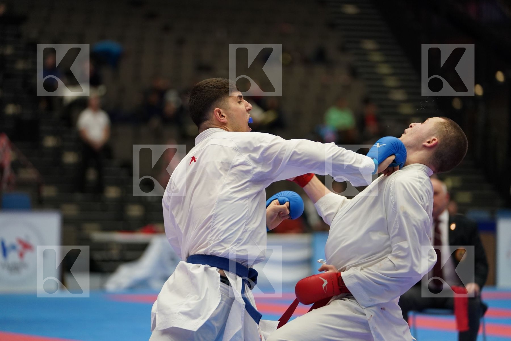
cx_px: 256
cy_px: 170
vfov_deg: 9.3
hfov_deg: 14.0
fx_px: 2086
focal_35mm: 147
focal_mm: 147
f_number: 2.8
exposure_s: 1/1000
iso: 2000
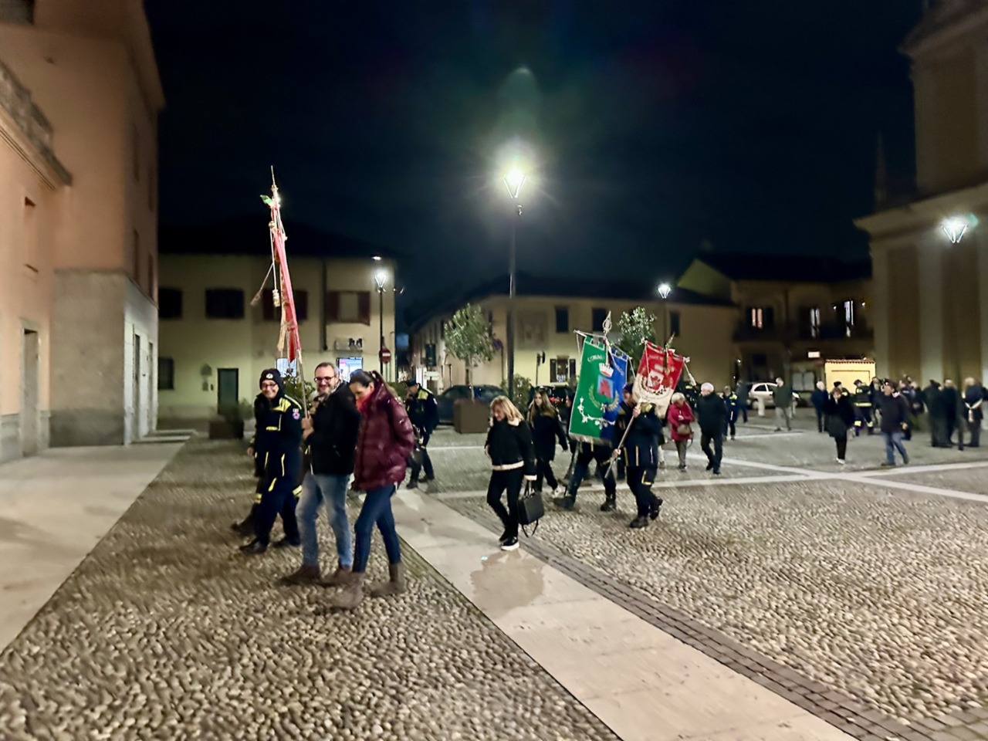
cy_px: 370
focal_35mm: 24
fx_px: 685
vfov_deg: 56.8
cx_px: 494
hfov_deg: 71.6
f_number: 1.78
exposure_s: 1/25
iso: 800
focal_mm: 6.86
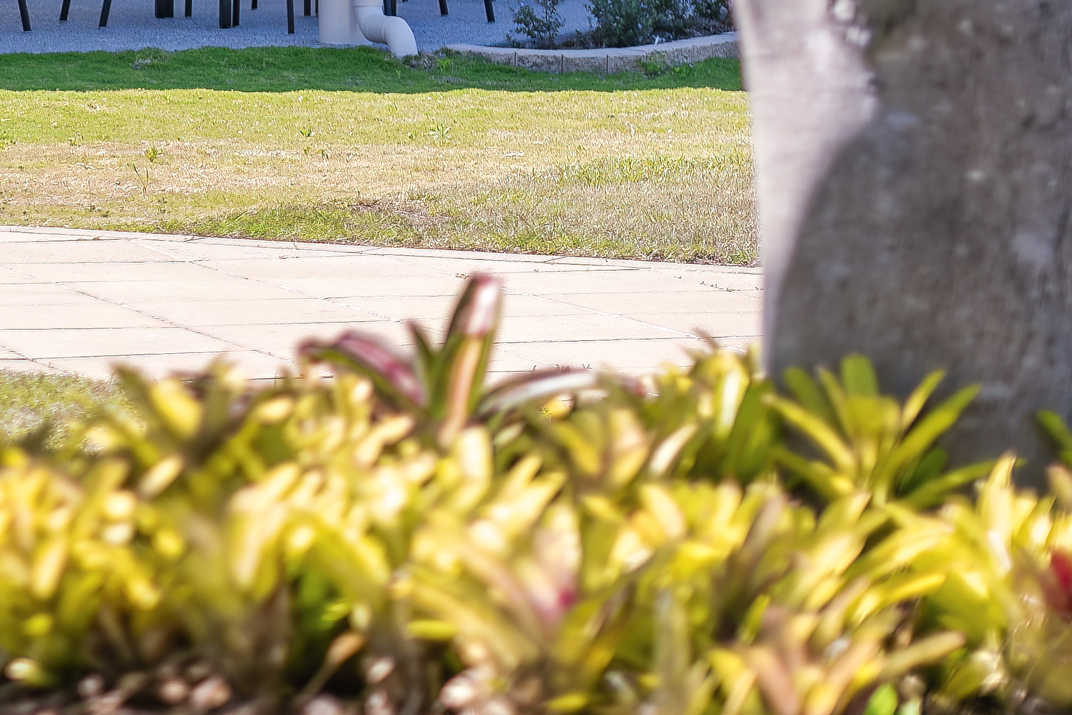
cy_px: 6
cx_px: -496
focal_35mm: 177
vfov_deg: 7.7
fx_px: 5270
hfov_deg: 11.2
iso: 100
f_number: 1.8
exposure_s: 1/200
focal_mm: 50
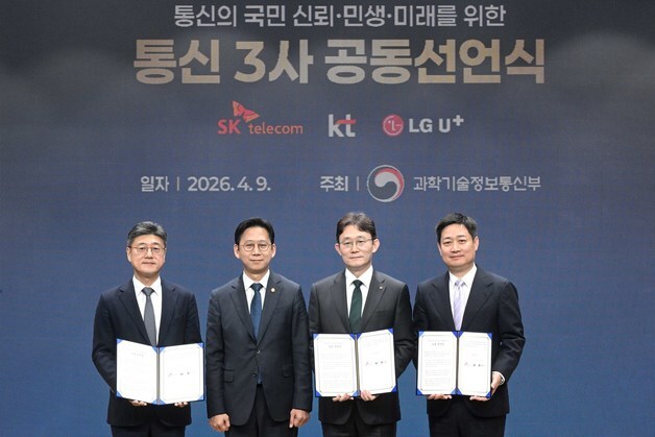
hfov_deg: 20.4
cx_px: 328
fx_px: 1820
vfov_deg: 13.7
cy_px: 218
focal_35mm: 100
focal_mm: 100
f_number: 16
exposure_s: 1/60
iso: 4000
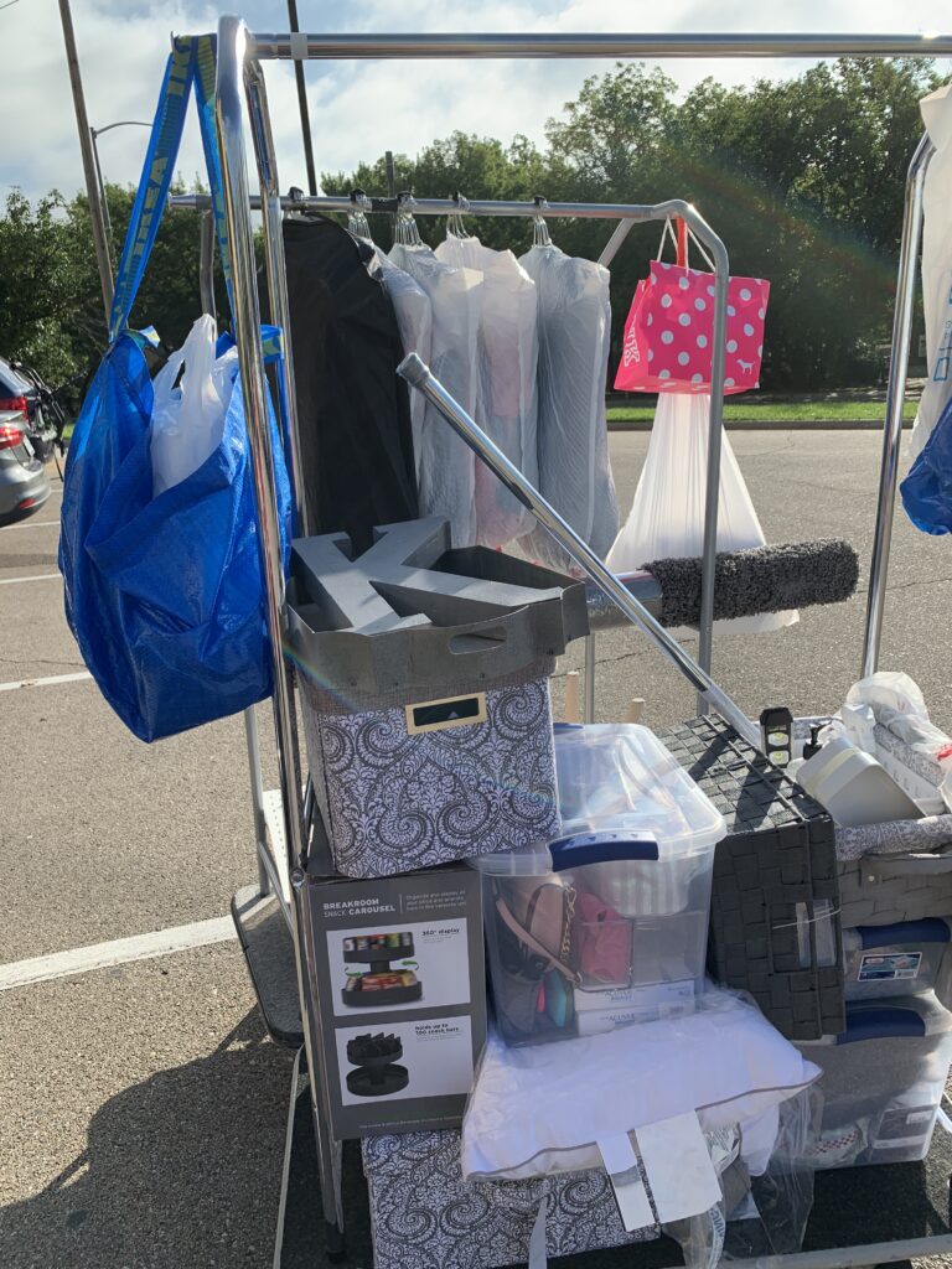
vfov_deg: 67.3
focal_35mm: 26
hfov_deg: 53.1
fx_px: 953
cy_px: 634
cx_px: 476
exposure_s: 1/1689
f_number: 1.8
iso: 25
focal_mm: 4.25
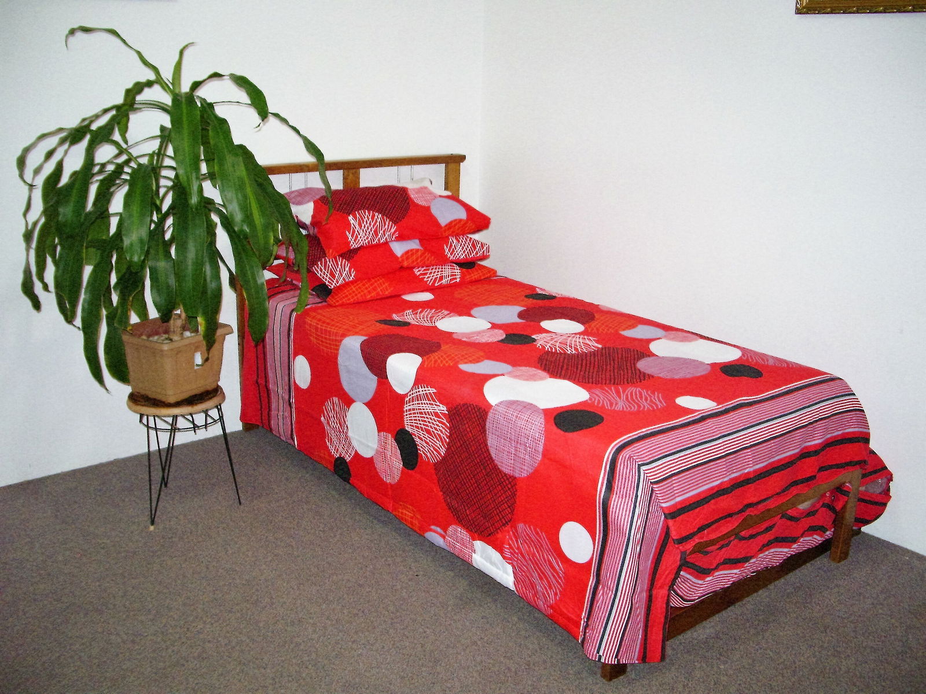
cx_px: 463
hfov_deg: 52.6
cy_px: 347
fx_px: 936
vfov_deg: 40.7
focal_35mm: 35
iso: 160
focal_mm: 5.8
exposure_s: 1/40
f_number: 2.6
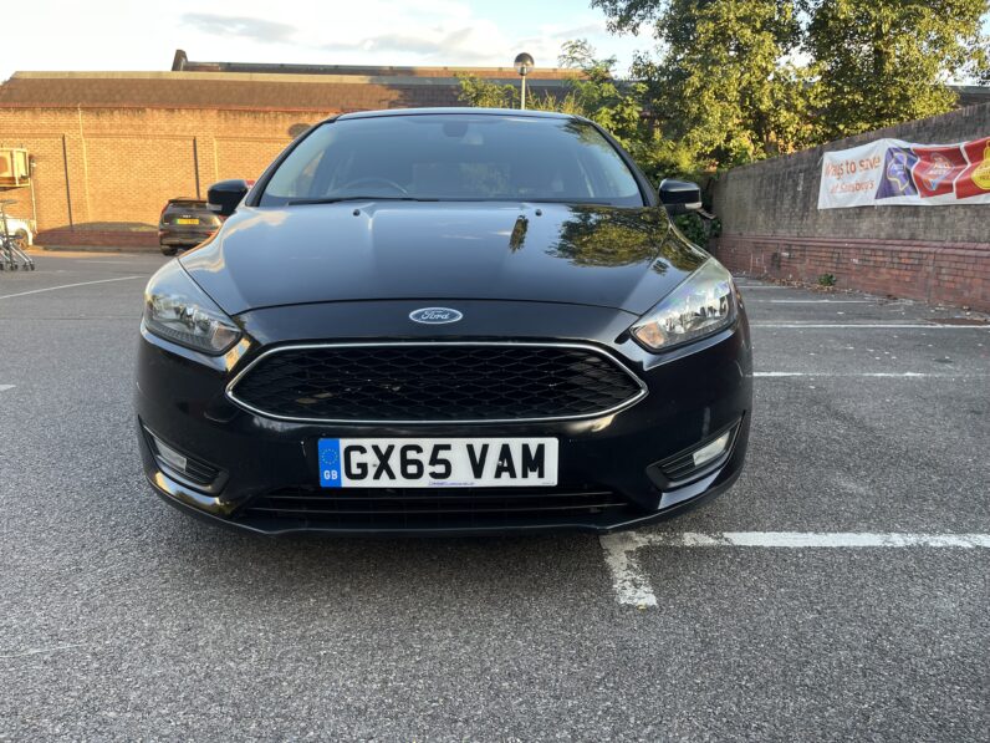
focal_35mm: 26
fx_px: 744
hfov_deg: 67.3
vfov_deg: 53.1
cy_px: 372
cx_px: 495
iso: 40
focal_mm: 5.1
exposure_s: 1/122
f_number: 1.6
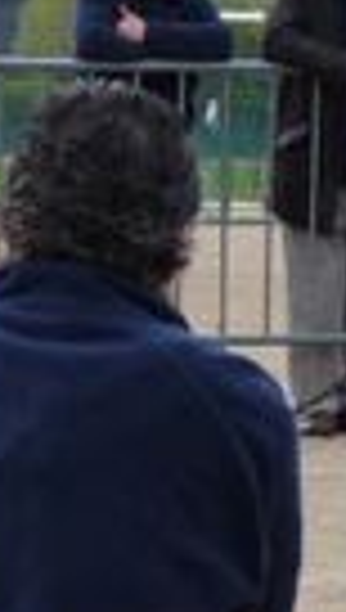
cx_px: 580
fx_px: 6297
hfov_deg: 3.1
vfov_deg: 5.6
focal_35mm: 388
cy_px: 477
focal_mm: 18
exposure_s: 1/250
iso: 160
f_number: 3.6
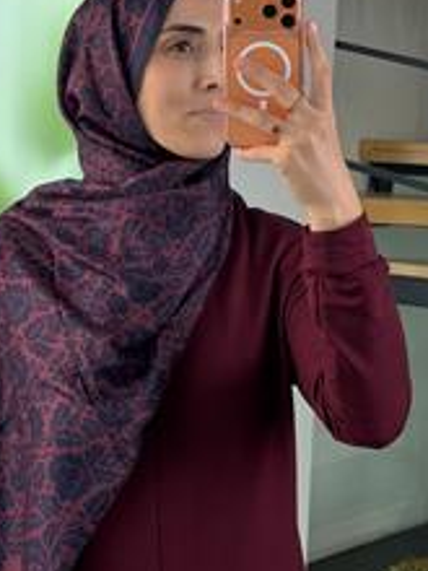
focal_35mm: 90
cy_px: 292
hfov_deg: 16.3
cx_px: 70
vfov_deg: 21.8
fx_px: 1484
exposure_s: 1/191
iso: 50
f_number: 1.78
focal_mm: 6.76
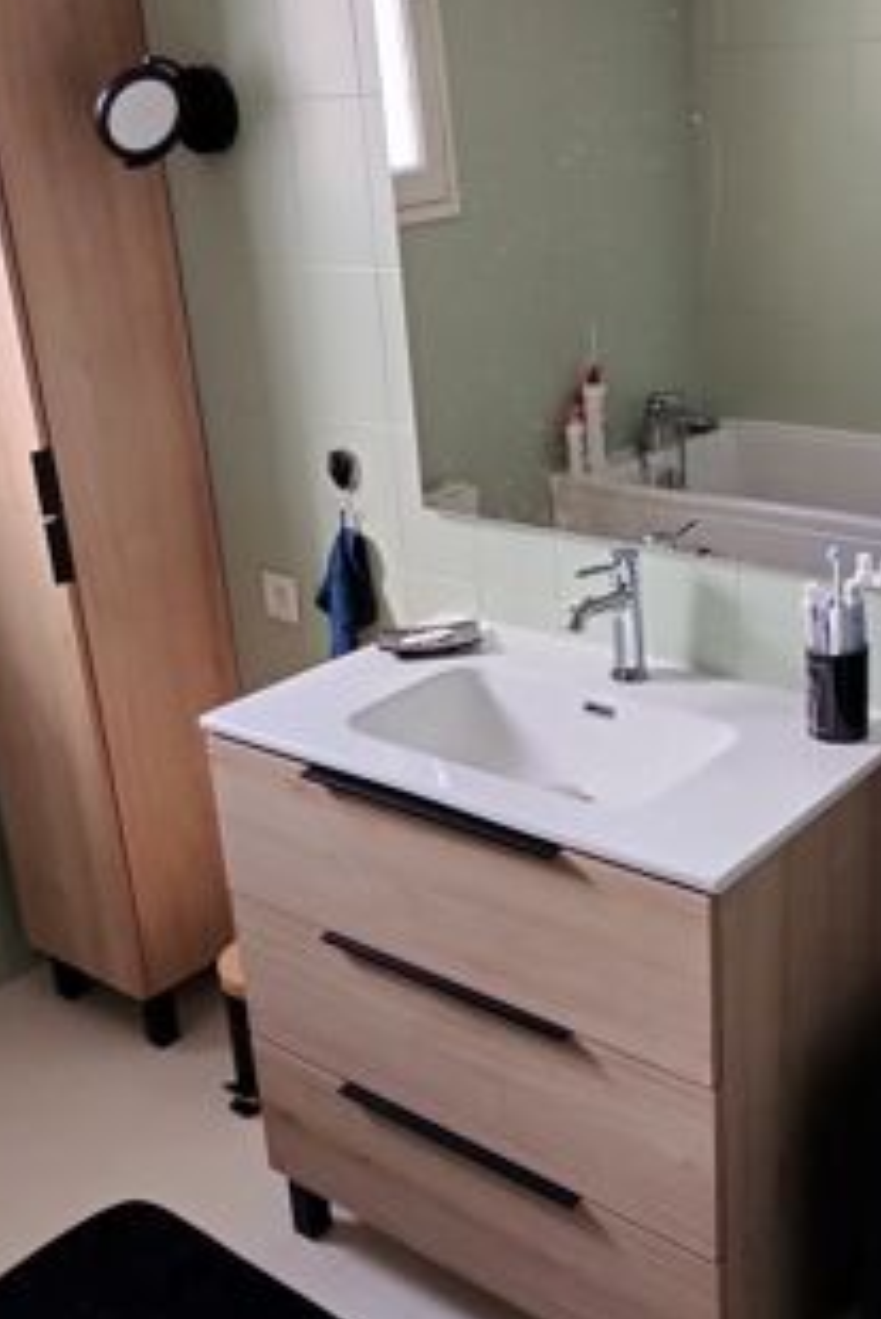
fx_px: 1467
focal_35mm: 40
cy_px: 674
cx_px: 575
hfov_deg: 33.2
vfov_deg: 48.4
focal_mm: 4.27
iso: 706
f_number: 1.8
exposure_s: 1/50
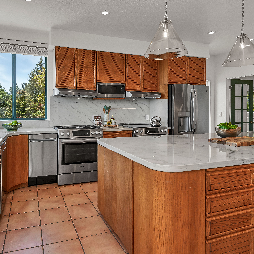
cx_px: 100
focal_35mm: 22
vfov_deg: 69.6
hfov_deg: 68.8
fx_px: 183
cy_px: 128
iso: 250
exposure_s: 1/100
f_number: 8
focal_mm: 17
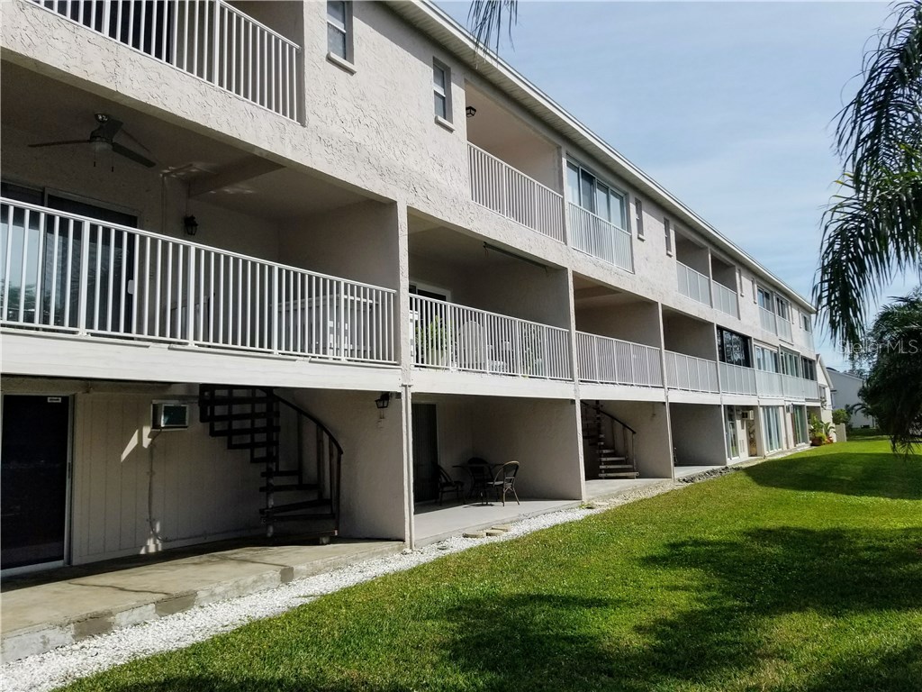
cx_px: 461
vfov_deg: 53.1
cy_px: 346
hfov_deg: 67.3
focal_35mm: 26
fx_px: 693
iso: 50
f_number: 1.7
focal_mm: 4.25
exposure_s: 1/4080
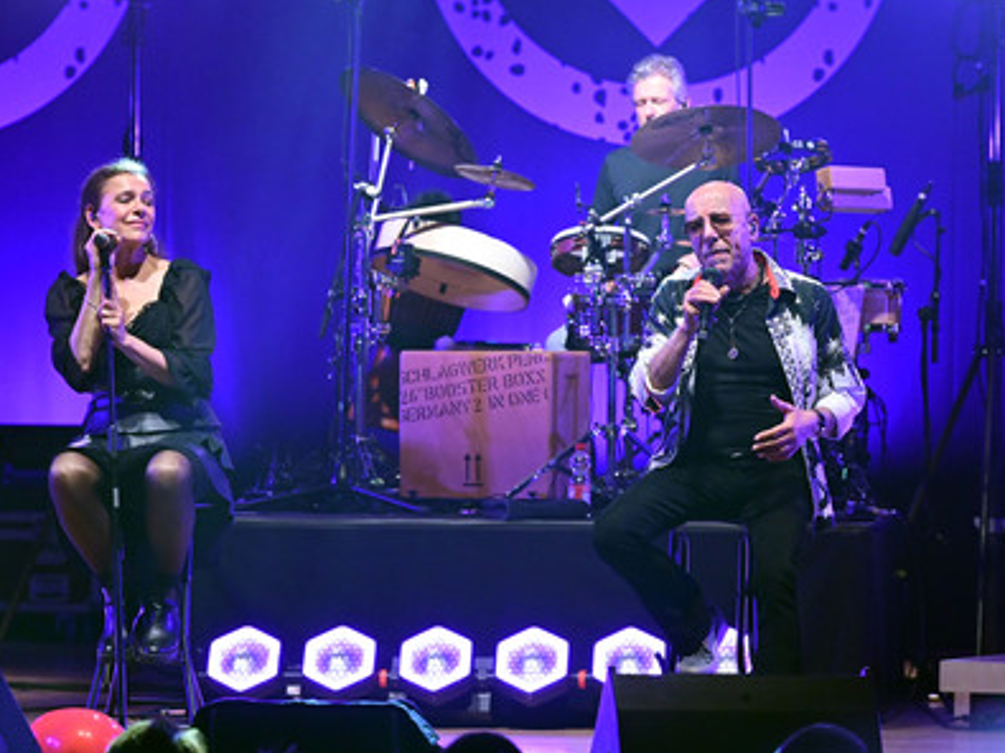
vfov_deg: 9.3
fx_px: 4615
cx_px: 447
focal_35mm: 159
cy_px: 376
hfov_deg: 12.4
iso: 4000
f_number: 4
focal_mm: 145
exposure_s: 1/400
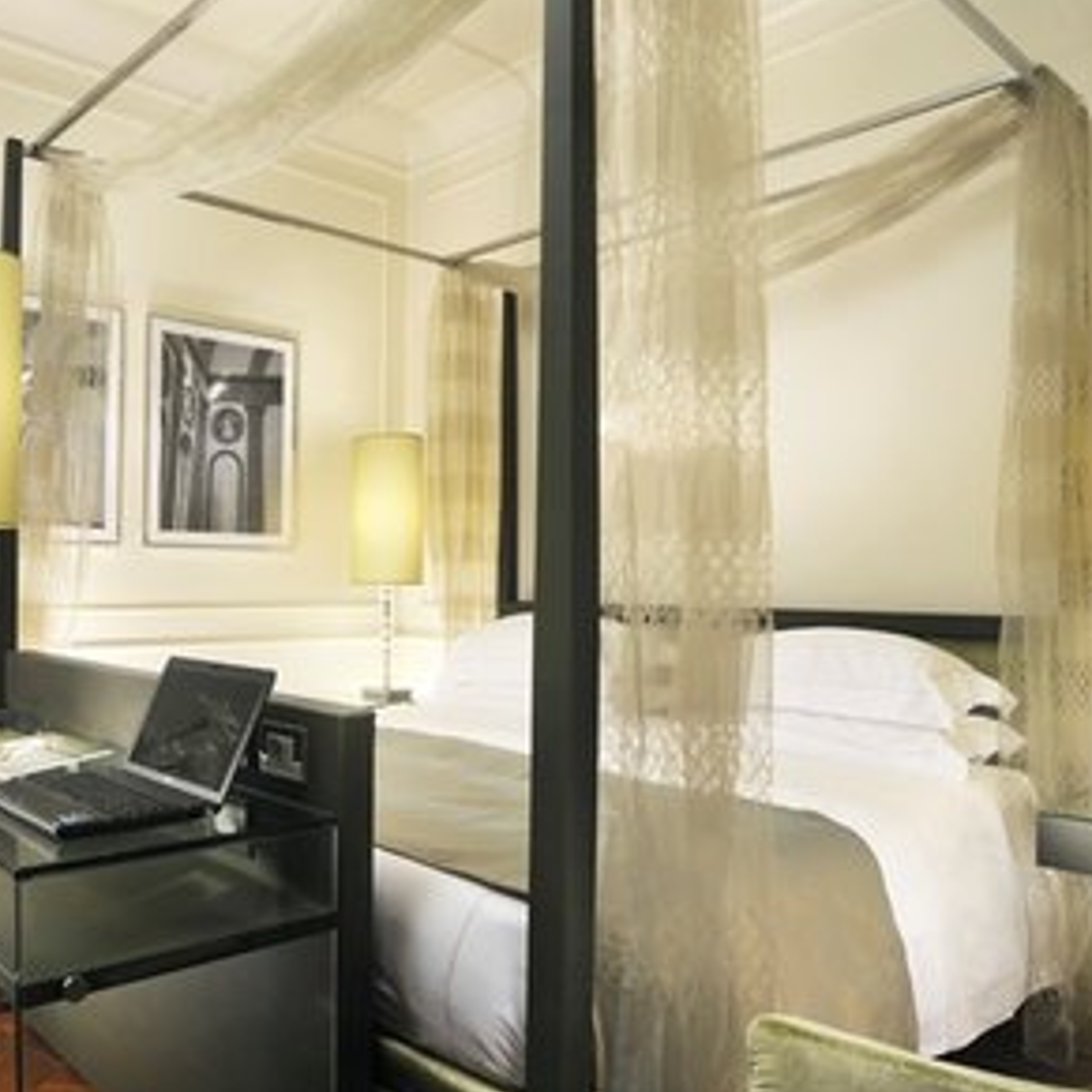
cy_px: 570
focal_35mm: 28
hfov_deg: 56.5
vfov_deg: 57.3
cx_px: 398
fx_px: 999
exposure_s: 1/125
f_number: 13
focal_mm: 20
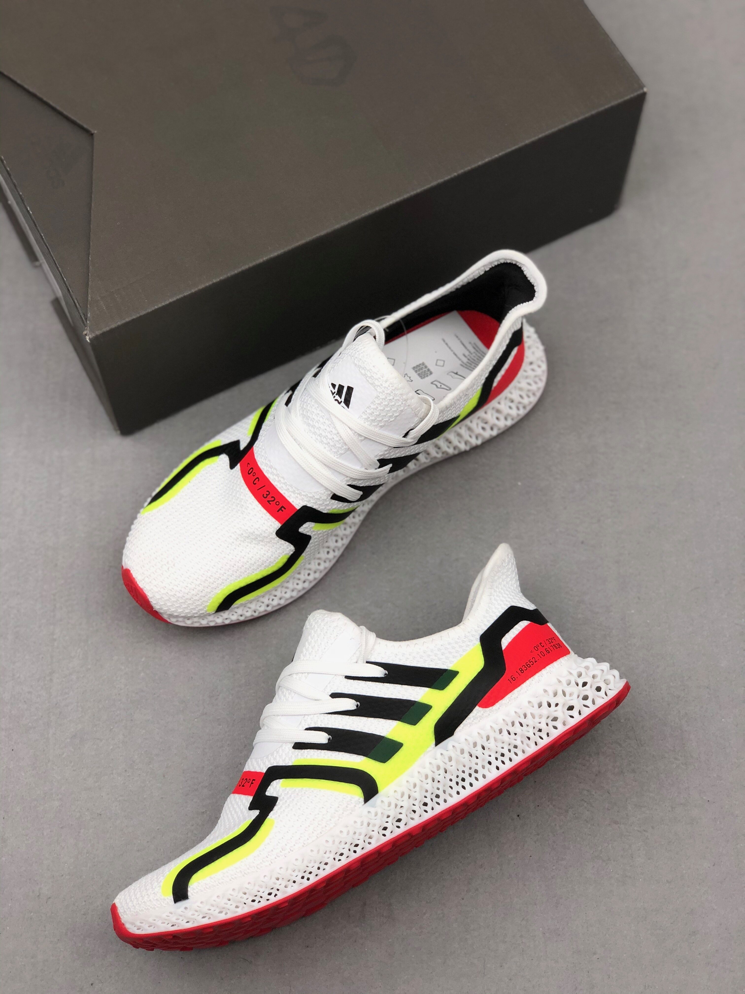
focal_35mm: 52
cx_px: 372
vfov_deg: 36.8
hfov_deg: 28.0
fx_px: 1492
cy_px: 497
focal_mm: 6
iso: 25
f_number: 2.4
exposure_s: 1/60
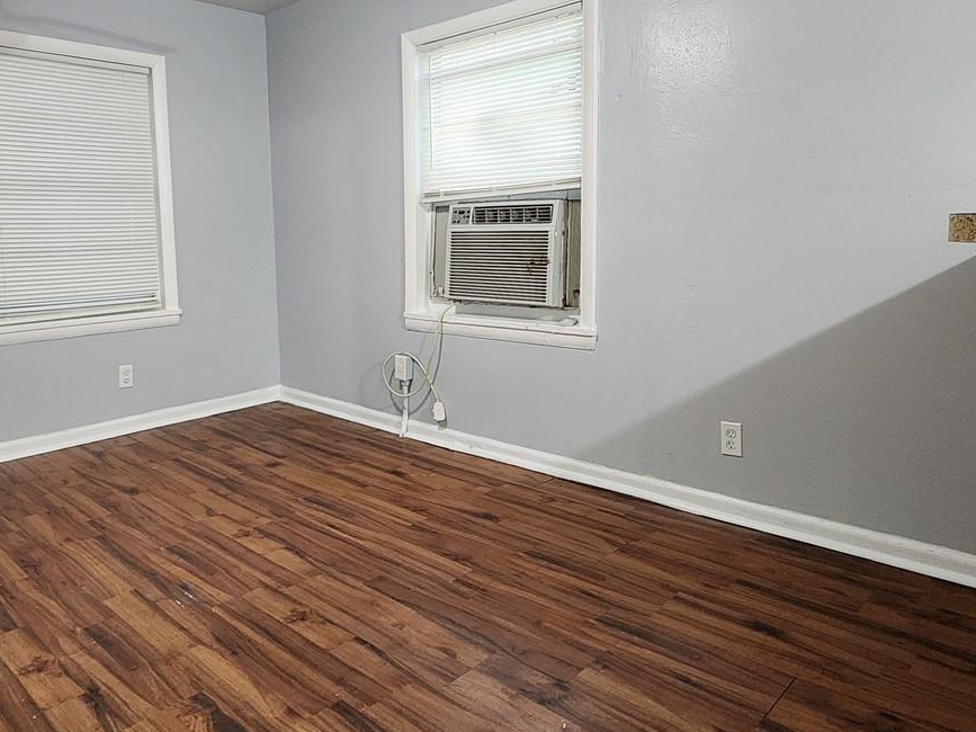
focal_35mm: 24
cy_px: 314
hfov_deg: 71.2
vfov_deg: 56.6
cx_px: 419
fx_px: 677
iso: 500
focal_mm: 2.2
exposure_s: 1/30
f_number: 2.2
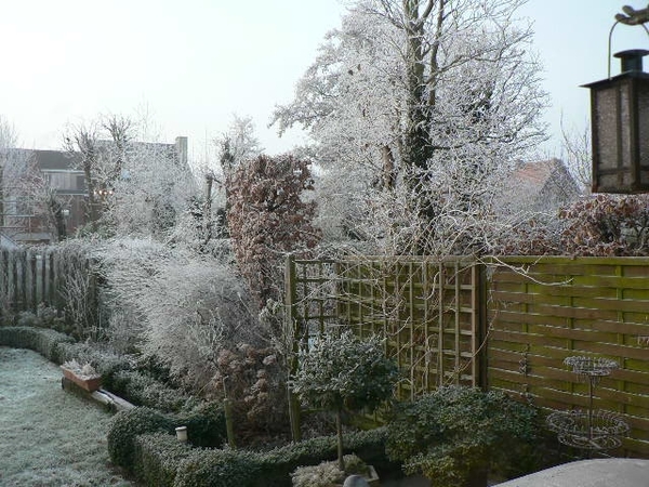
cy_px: 244
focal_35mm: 36
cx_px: 324
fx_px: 675
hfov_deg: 51.4
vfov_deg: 39.7
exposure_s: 1/50
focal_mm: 6
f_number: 2.8
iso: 80
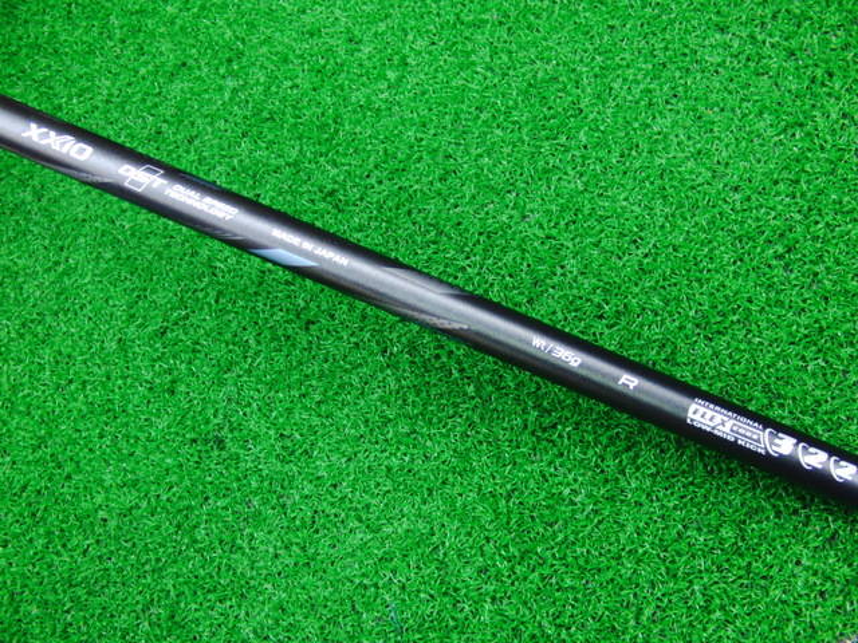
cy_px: 322
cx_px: 429
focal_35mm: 37
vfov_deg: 38.7
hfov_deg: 50.1
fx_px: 917
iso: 400
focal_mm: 6.42
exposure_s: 1/20
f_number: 3.6
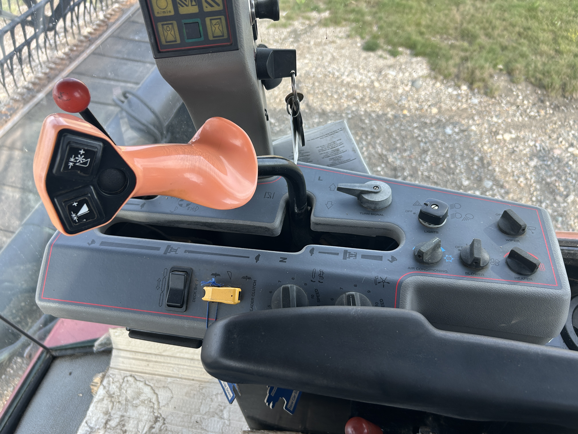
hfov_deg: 67.3
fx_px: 434
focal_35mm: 26
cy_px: 217
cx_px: 289
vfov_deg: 53.1
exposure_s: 1/439
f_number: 1.5
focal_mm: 5.7
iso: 50
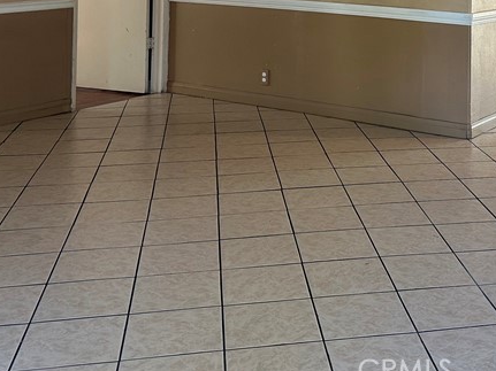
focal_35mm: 57
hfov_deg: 32.7
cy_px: -55
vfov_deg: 23.7
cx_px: 410
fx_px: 817
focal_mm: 6.86
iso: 125
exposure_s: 1/120
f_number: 1.78
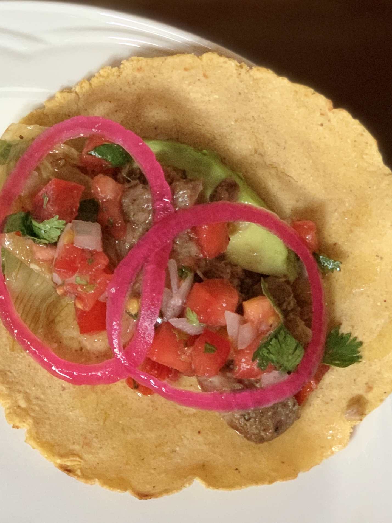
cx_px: 196
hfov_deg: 28.0
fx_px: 785
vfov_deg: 36.8
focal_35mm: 52
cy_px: 262
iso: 400
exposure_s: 1/60
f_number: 2.4
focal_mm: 6
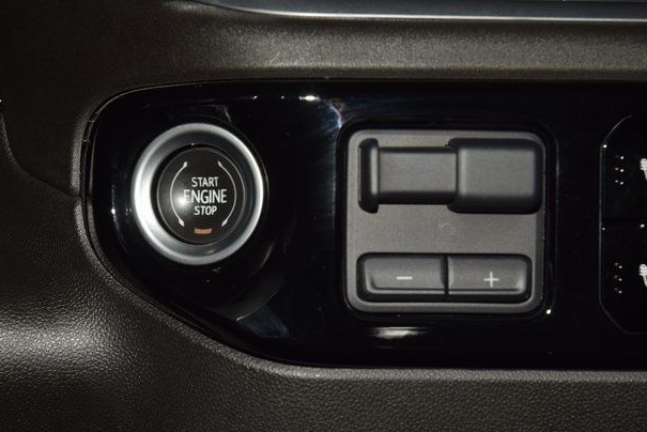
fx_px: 1996
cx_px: 322
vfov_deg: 12.4
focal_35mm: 111
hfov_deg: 18.4
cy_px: 220
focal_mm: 70
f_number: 8
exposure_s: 1/125
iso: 100
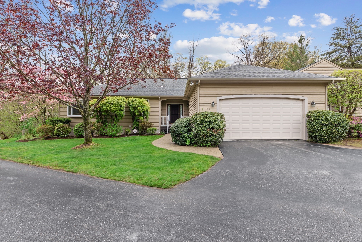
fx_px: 166
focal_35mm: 16
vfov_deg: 72.1
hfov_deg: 95.0
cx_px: 181
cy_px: 121
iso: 100
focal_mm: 11
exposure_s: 1/40
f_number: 8
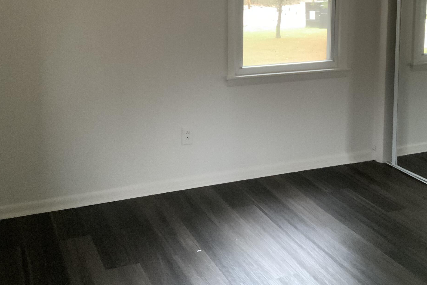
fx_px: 581
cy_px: 28
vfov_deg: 26.6
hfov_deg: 40.3
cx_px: 233
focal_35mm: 49
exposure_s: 1/60
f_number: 1.8
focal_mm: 3
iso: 250
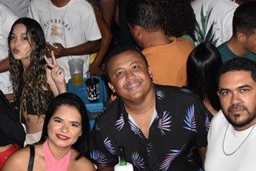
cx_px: 94
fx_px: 789
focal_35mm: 111
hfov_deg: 18.4
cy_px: 205
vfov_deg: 12.1
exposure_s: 1/100
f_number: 4.5
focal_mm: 30
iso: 2500
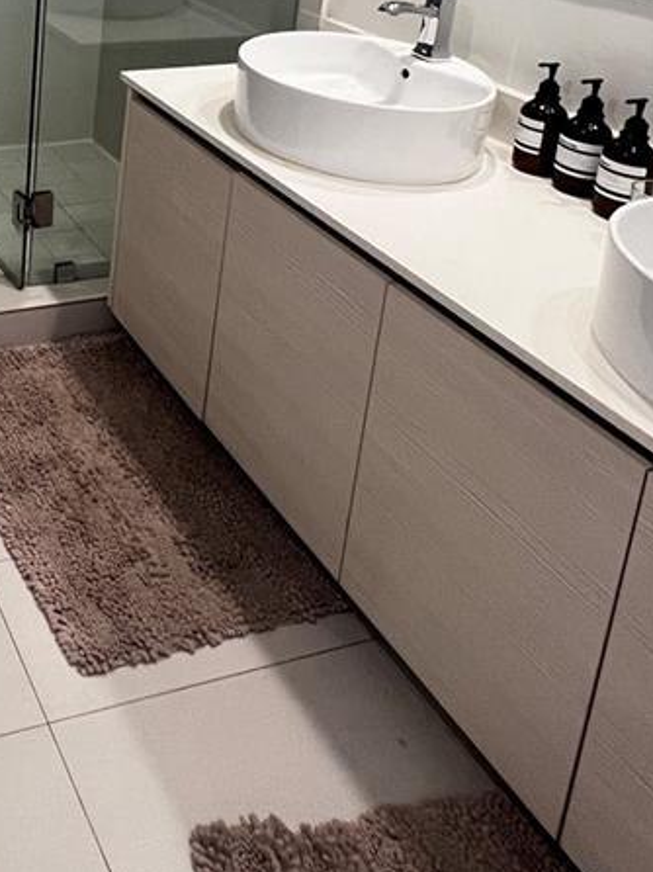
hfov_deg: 33.6
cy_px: -25
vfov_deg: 43.9
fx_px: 881
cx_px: -117
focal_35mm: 35
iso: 200
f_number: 1.8
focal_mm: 1.57
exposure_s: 1/60
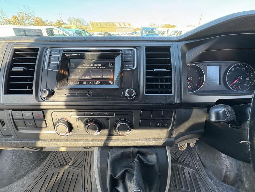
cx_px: 128
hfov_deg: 102.1
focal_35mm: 14
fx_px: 103
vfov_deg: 85.7
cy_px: 96
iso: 200
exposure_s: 1/64
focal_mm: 2.22
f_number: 2.2
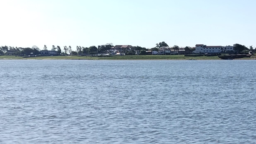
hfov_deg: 19.6
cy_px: 155
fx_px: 733
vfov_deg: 11.1
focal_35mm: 108
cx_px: 212
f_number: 1.75
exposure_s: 1/982
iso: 100
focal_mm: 5.25
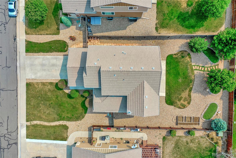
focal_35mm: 28
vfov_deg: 46.4
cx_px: 118
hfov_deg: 65.5
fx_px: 184
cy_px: 79
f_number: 5.6
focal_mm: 10.26
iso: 100
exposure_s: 1/320
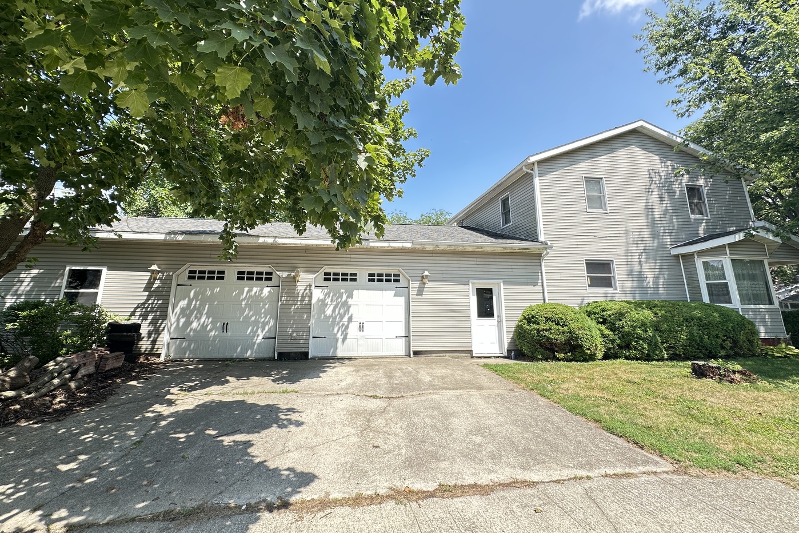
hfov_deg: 100.4
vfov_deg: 77.0
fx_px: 333
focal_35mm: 15
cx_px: 388
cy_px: 233
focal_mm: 2.22
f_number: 2.2
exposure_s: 1/249
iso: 40
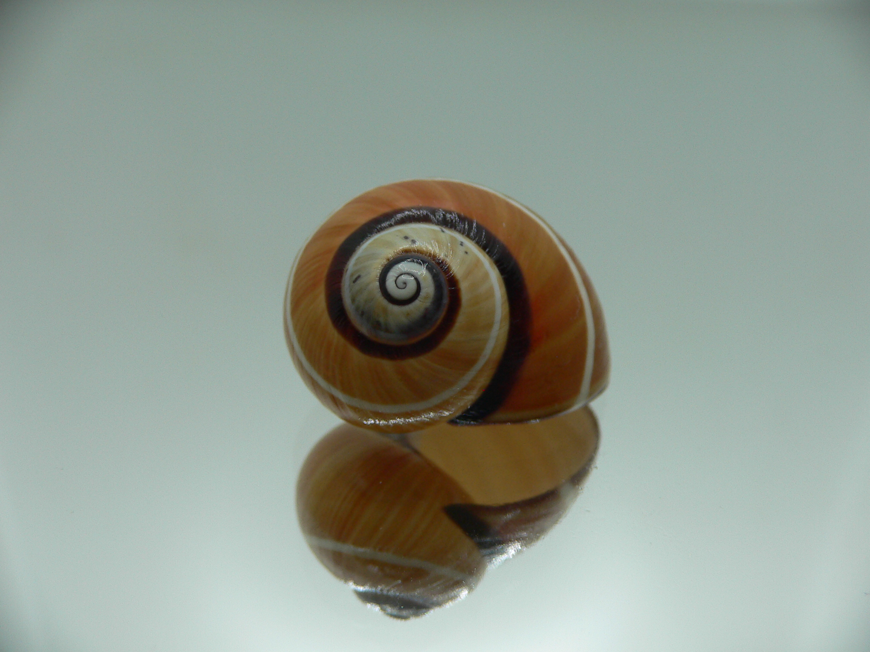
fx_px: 880
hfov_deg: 52.6
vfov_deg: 40.7
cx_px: 435
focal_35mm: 35
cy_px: 326
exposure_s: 1/80
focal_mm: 4.6
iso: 80
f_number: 2.8
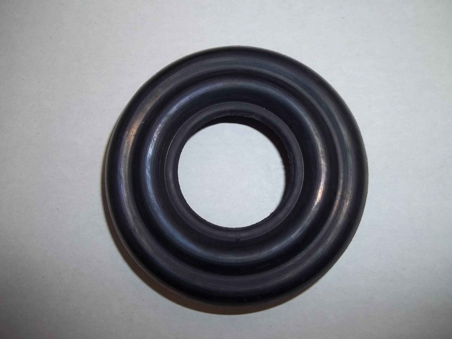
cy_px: 170
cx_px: 226
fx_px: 418
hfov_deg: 56.8
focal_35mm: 32
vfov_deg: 44.2
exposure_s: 1/30
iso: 64
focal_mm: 5.7
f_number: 2.9
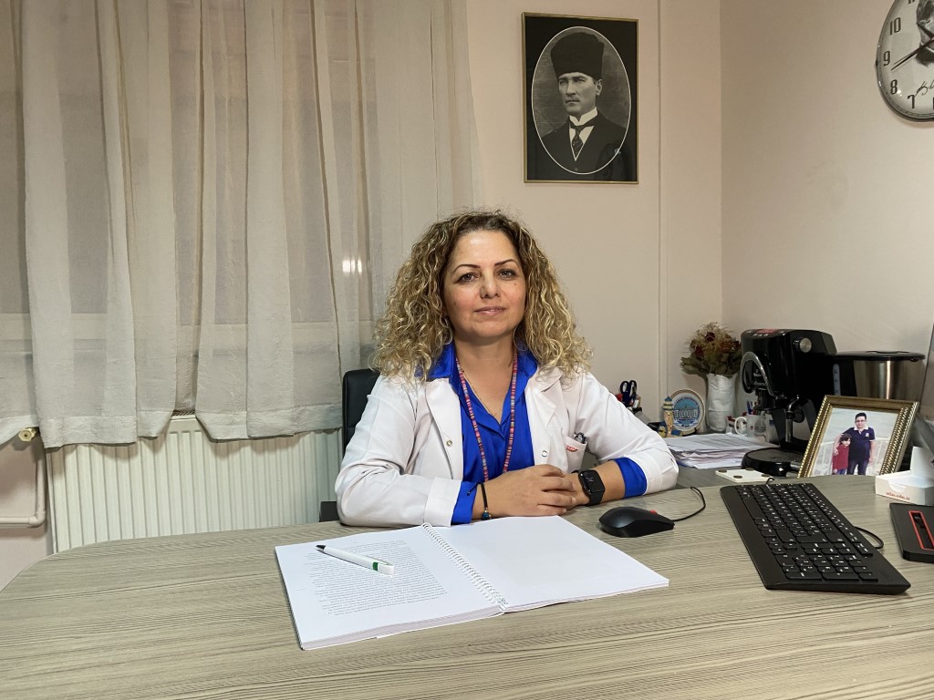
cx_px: 467
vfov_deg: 53.1
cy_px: 350
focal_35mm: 26
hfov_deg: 67.3
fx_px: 702
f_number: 1.8
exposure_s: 1/50
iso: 160
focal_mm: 4.25
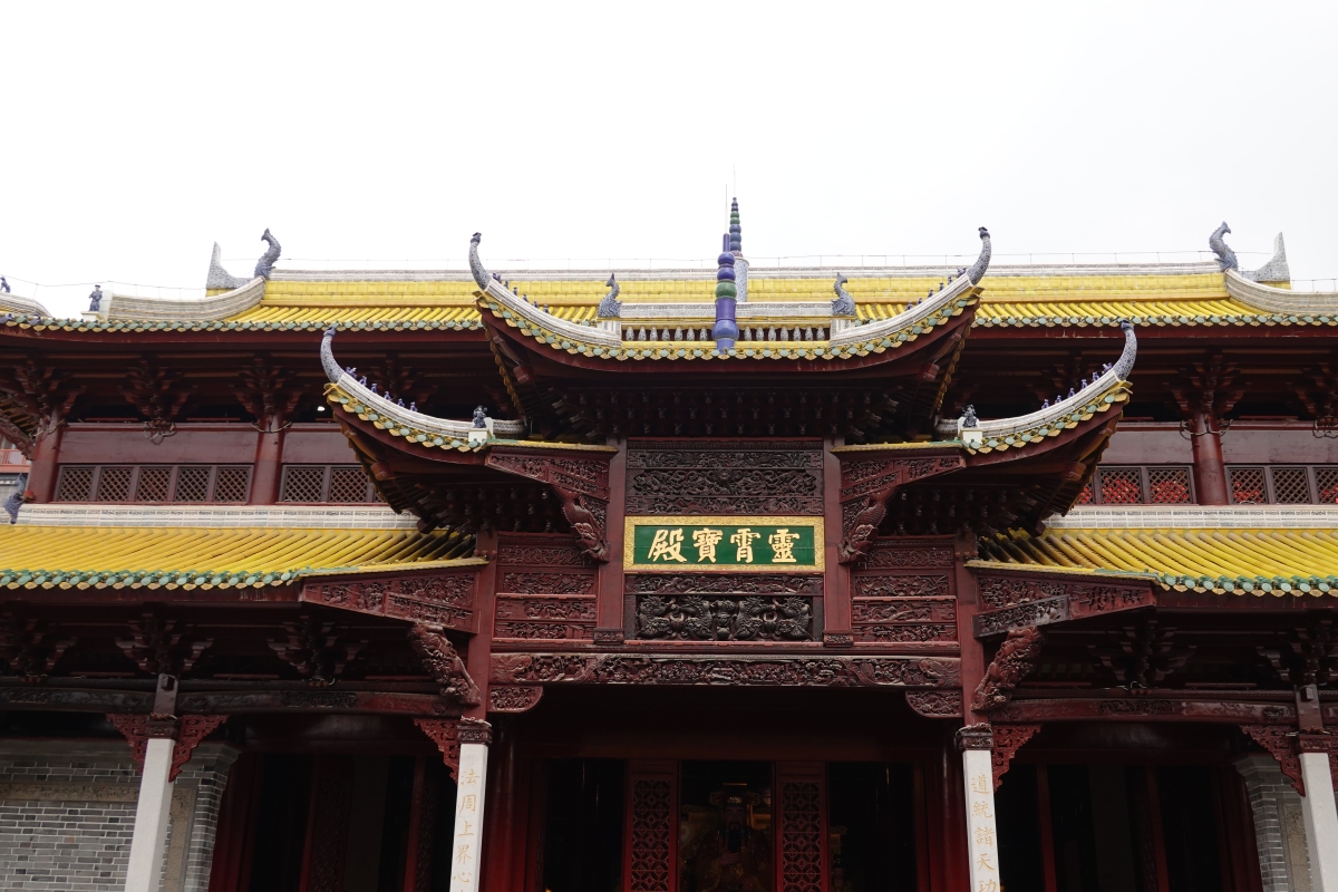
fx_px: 1338
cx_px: 669
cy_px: 446
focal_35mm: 36
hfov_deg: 53.1
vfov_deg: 36.9
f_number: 4
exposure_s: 1/320
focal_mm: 13.29
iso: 100
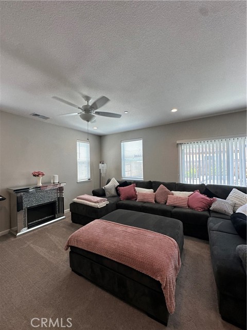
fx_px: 133
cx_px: 124
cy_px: 165
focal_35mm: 14
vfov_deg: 102.1
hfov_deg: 85.7
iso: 80
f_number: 2.2
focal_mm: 2.22
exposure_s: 1/120
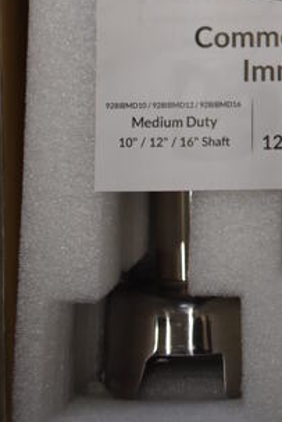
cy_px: -162
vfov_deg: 21.9
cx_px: 374
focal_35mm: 81
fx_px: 951
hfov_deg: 16.0
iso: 800
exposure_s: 1/200
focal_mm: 18
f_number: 3.5
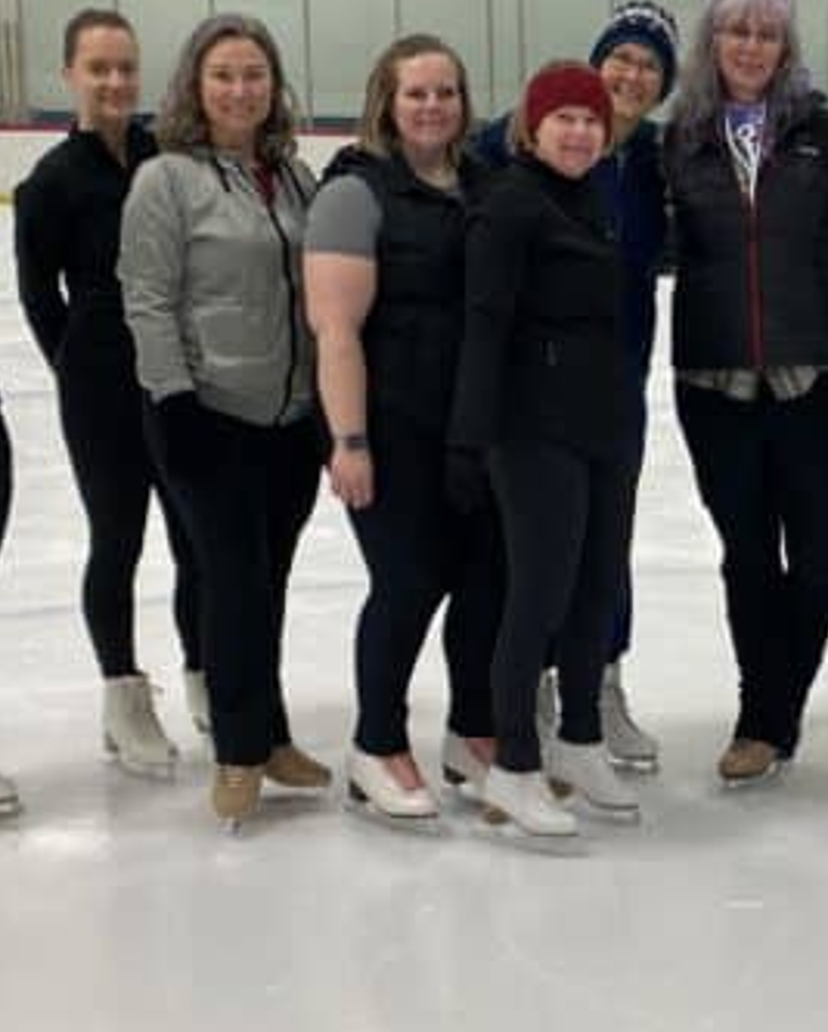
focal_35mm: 78
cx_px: 837
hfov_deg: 19.1
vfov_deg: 24.4
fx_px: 2386
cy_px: 638
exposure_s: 1/120
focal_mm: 4.25
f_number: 1.8
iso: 100
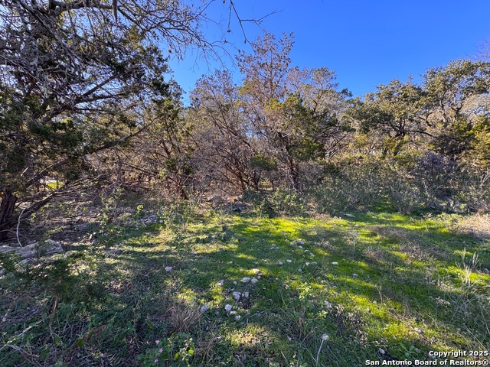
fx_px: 198
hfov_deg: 102.1
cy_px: 184
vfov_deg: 85.7
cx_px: 245
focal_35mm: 14
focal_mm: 2.22
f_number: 2.2
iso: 40
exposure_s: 1/171
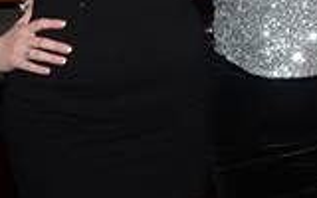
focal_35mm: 105
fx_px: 907
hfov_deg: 18.1
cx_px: 448
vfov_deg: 11.7
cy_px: -131
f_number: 4.5
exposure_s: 1/60
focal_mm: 20
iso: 1250
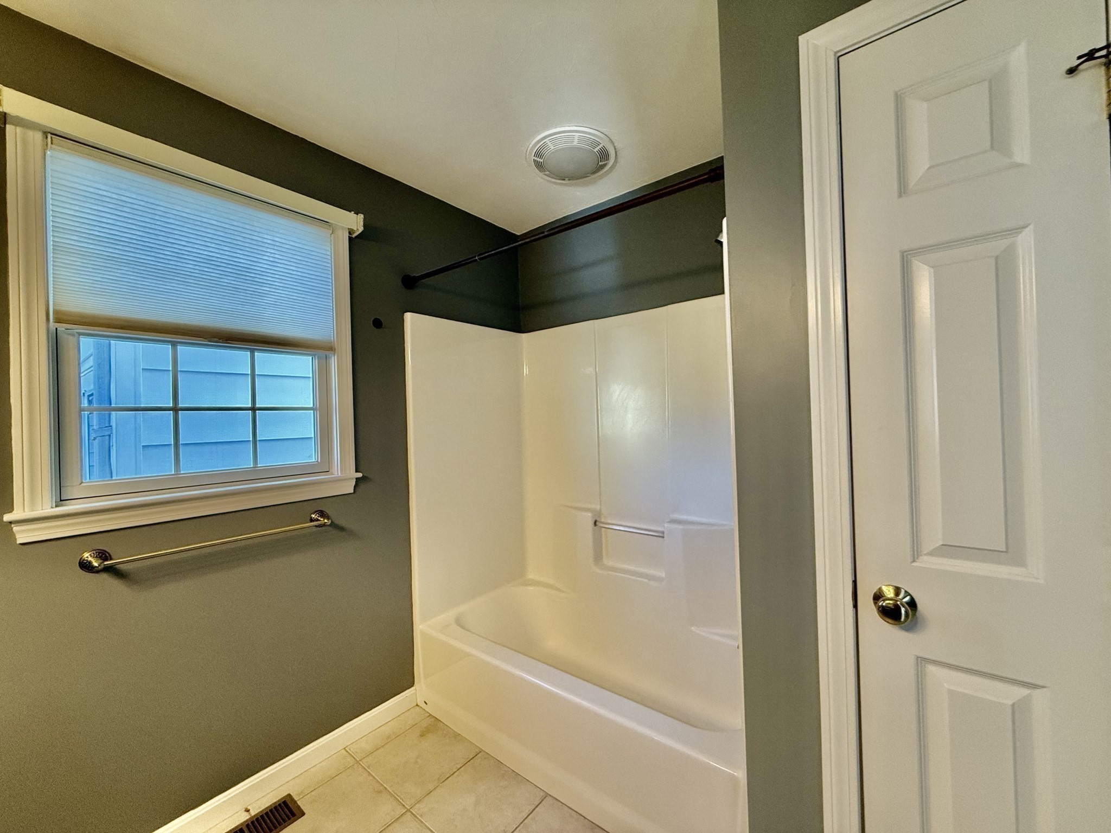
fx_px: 449
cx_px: 556
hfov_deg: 102.1
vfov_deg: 85.7
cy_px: 416
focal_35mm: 14
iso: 250
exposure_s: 1/120
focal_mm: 2.22
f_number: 2.2
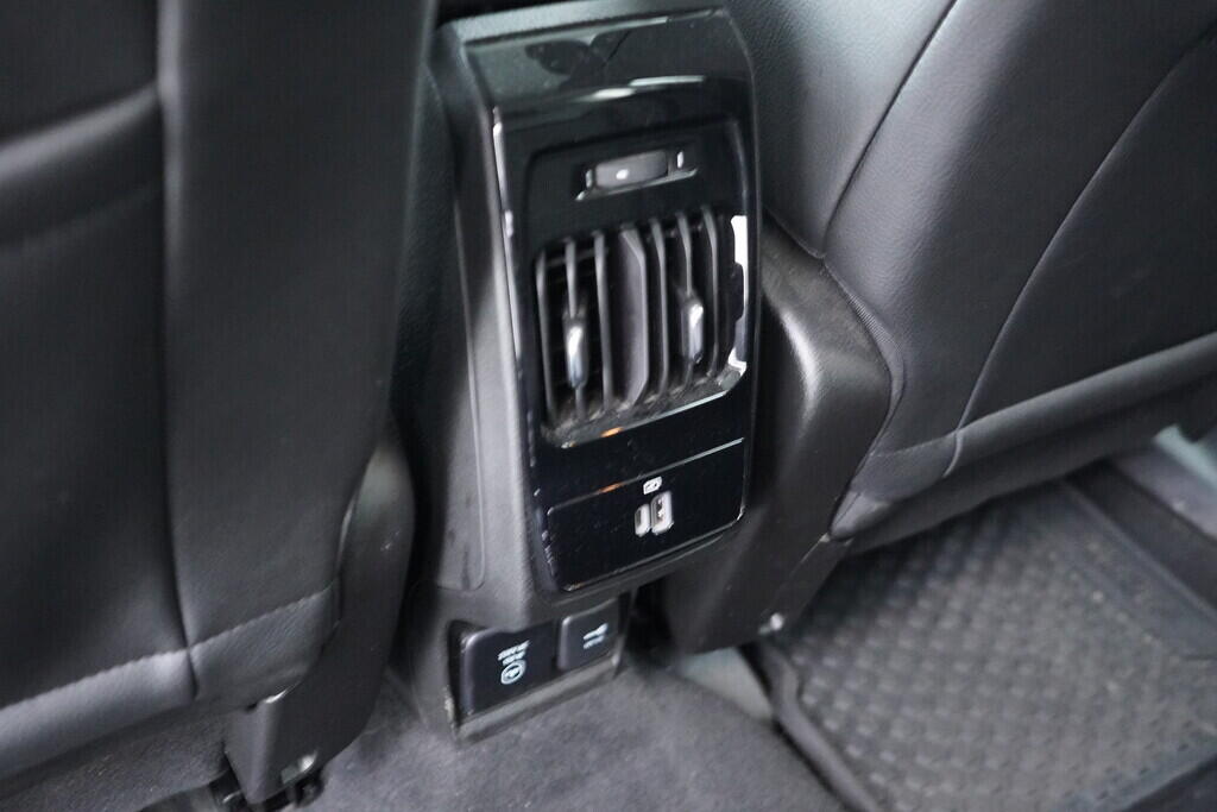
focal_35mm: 36
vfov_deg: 36.9
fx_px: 1217
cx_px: 608
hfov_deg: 53.1
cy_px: 406
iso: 6400
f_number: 2.8
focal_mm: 24
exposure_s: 1/25
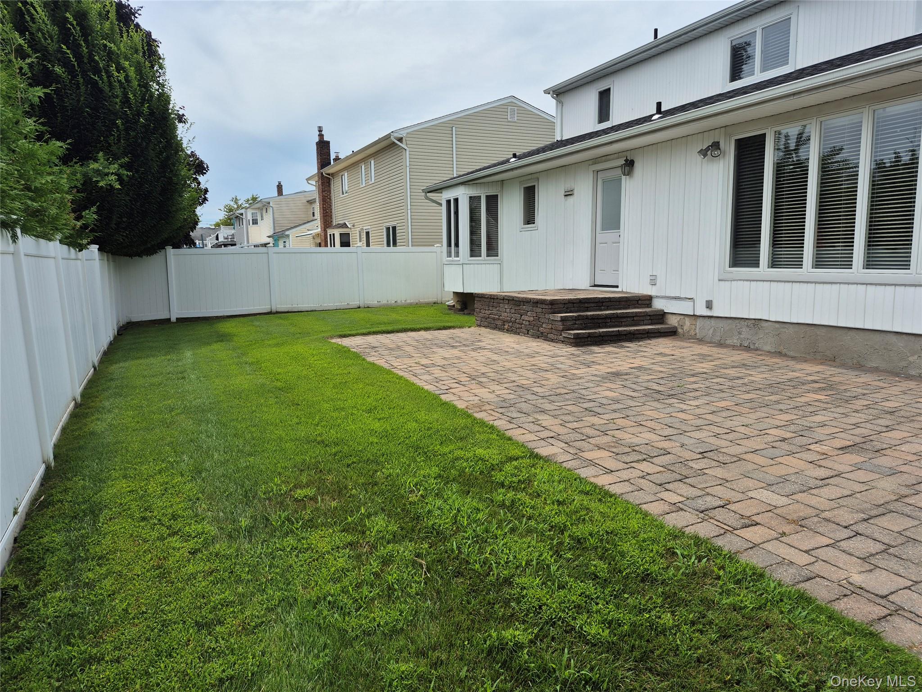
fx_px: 613
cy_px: 346
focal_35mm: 23
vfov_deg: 58.9
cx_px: 461
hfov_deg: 73.9
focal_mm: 5.4
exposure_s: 1/2632
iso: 25
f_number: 1.8
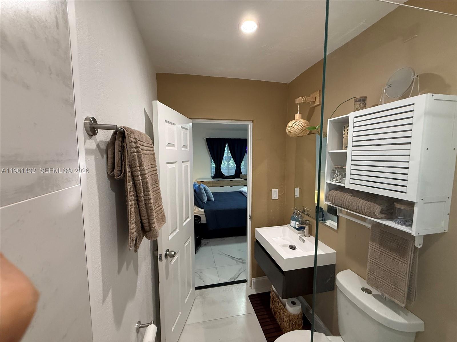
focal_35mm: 14
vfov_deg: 85.7
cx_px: 228
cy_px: 171
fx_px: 185
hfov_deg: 102.1
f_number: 2.2
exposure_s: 1/120
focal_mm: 2.22
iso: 320
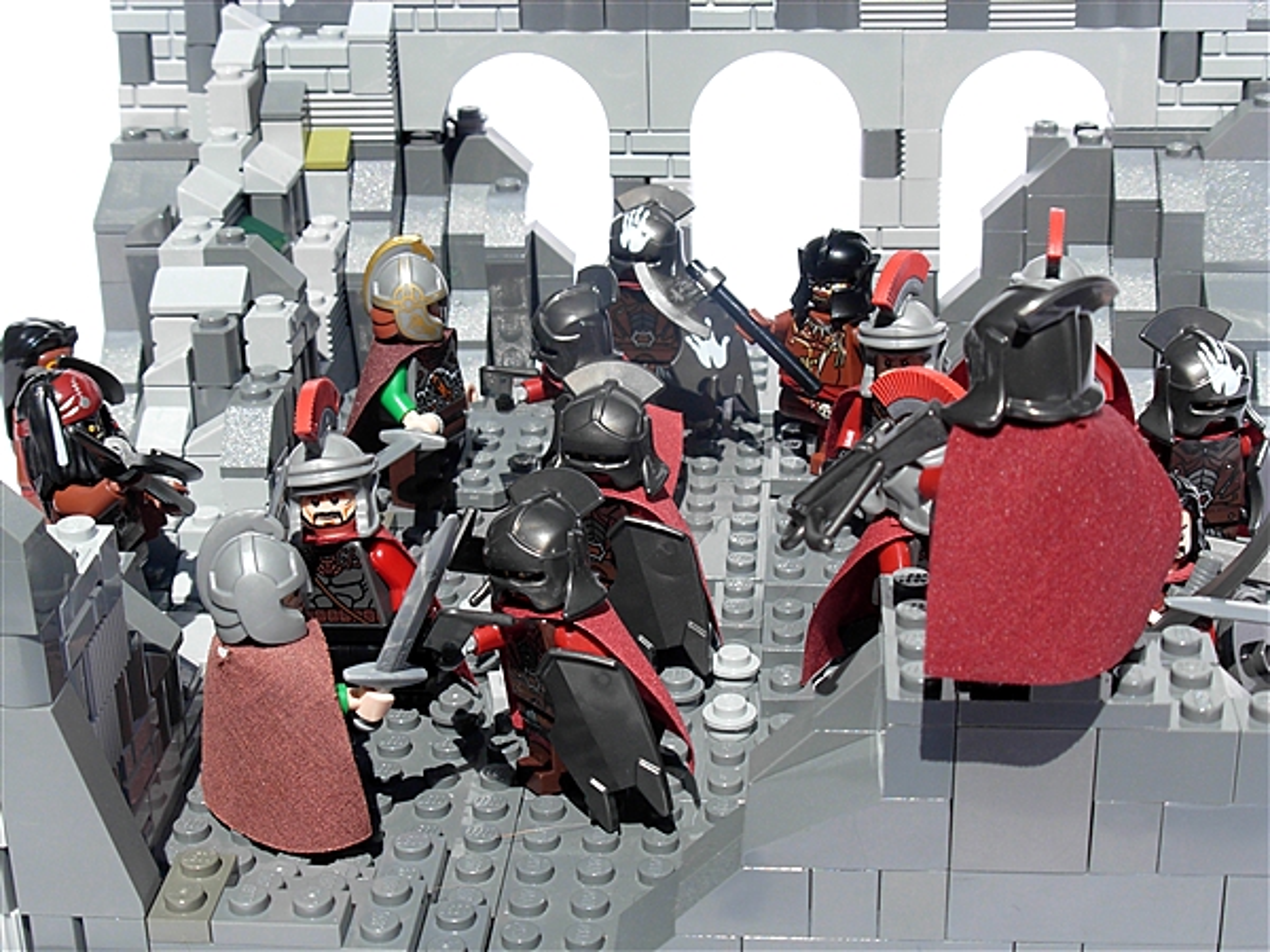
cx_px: 635
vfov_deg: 21.0
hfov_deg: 27.8
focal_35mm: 70
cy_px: 476
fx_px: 2568
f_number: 6
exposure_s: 1/406
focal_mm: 11.5
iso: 79
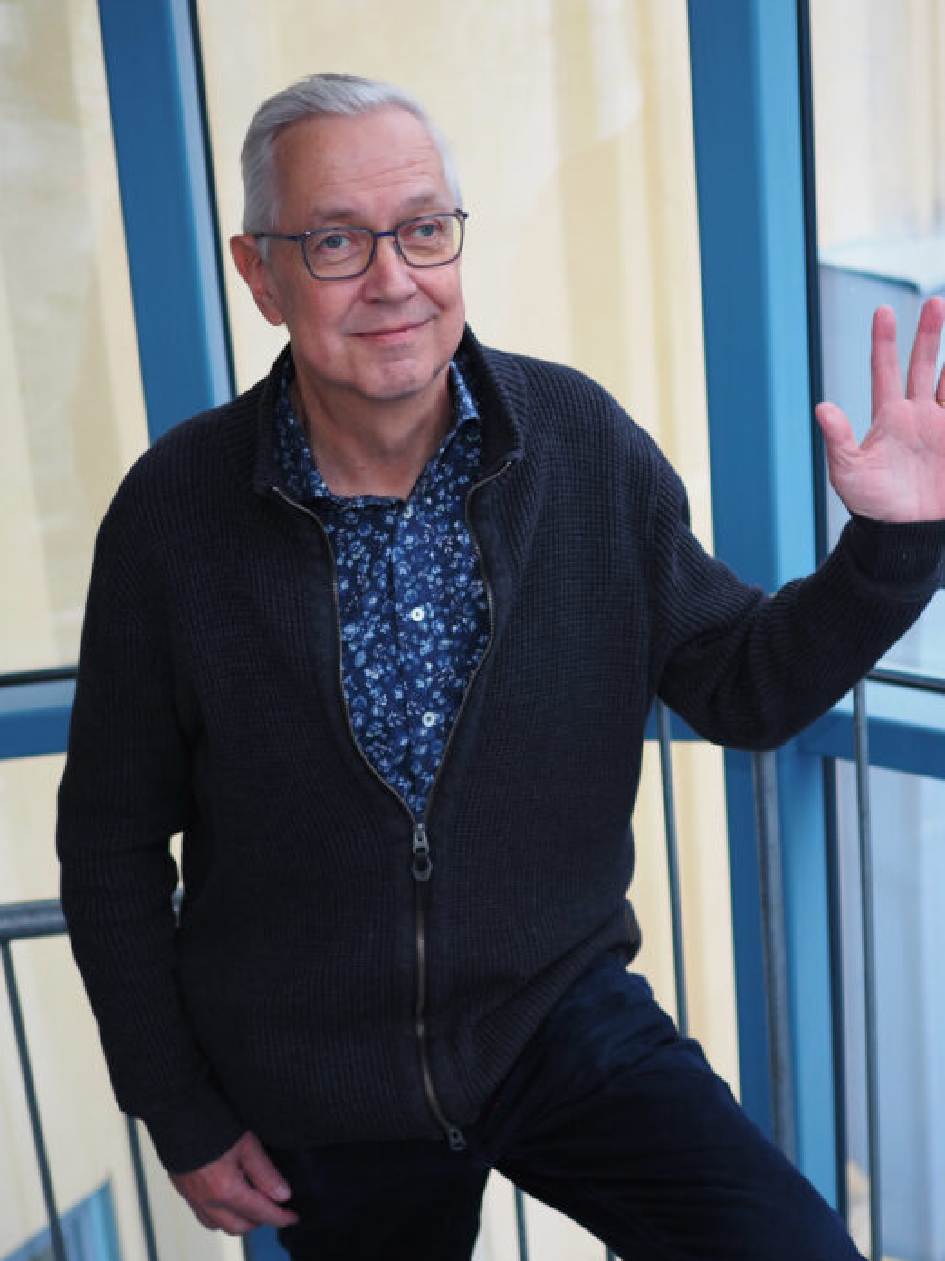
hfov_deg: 21.9
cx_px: 616
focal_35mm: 67
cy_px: 631
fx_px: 2439
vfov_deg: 29.0
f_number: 1.8
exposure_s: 1/60
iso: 200
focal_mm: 25
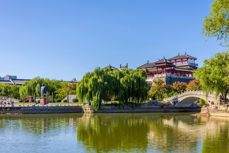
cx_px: 114
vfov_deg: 29.9
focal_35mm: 45
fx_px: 286
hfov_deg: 43.6
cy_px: 76
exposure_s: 1/160
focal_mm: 45
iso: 100
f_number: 9
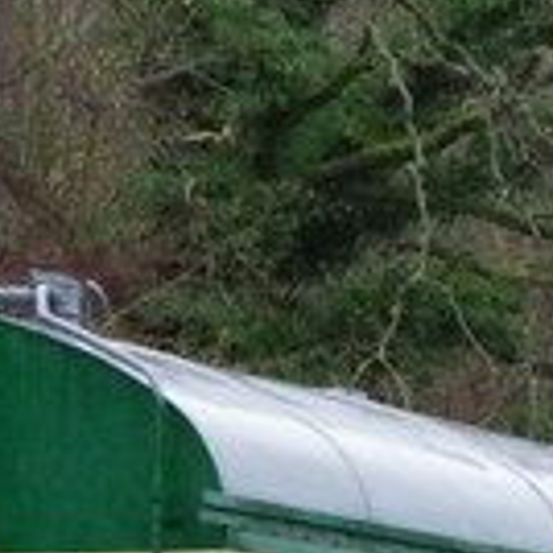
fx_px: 4211
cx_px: 1003
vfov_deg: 7.4
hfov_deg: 7.3
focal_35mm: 233
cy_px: 879
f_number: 8
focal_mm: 31
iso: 5000
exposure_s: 1/80
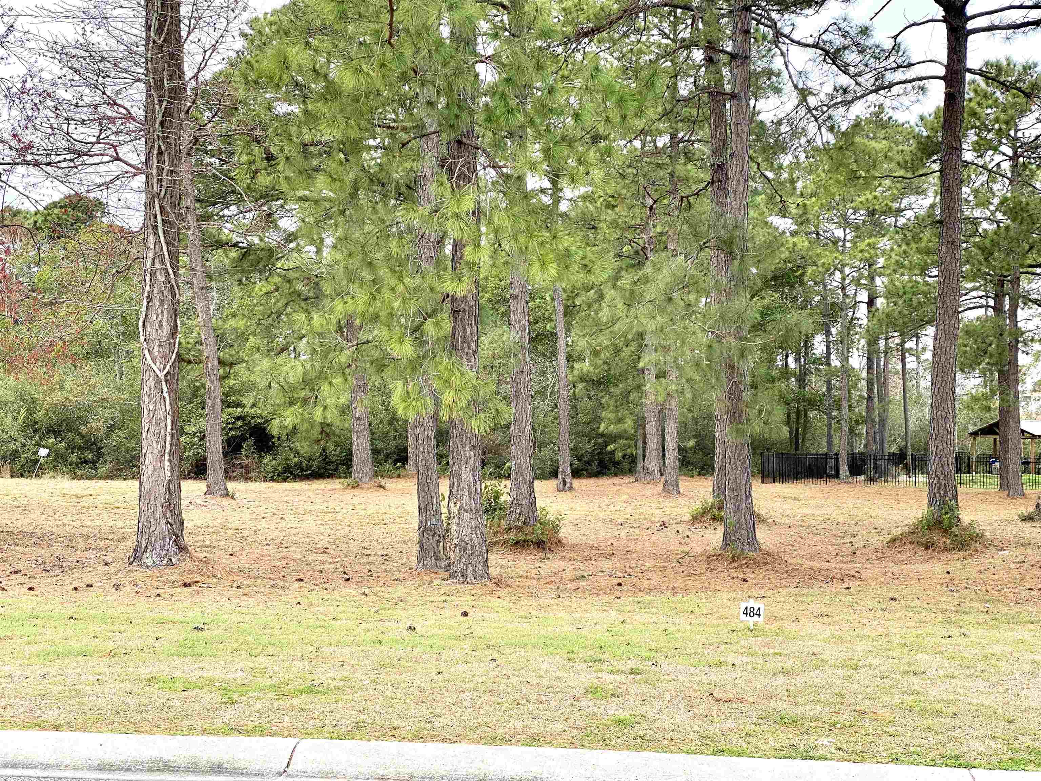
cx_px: 520
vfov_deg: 28.0
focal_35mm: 52
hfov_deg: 36.8
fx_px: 1564
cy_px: 390
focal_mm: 6
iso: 20
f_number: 2
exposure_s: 1/675
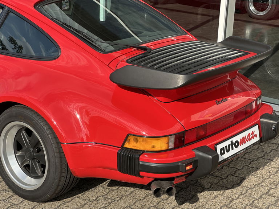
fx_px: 621
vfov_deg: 19.1
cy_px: 104
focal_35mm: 77
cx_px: 140
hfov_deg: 25.3
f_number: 2.8
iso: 32
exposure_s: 1/358
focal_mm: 9
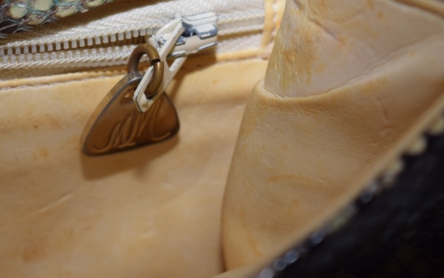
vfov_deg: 9.7
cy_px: 132
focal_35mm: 136
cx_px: 125
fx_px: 1644
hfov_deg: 15.3
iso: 160
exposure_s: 1/60
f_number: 5.6
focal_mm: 55
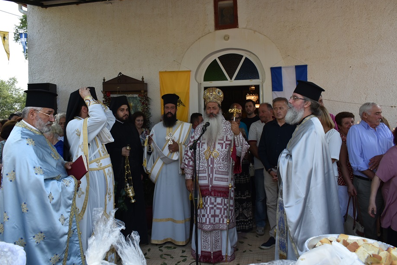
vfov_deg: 43.6
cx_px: 187
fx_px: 331
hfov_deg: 61.9
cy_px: 118
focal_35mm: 30
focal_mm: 18
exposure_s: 1/250
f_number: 5.6
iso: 280
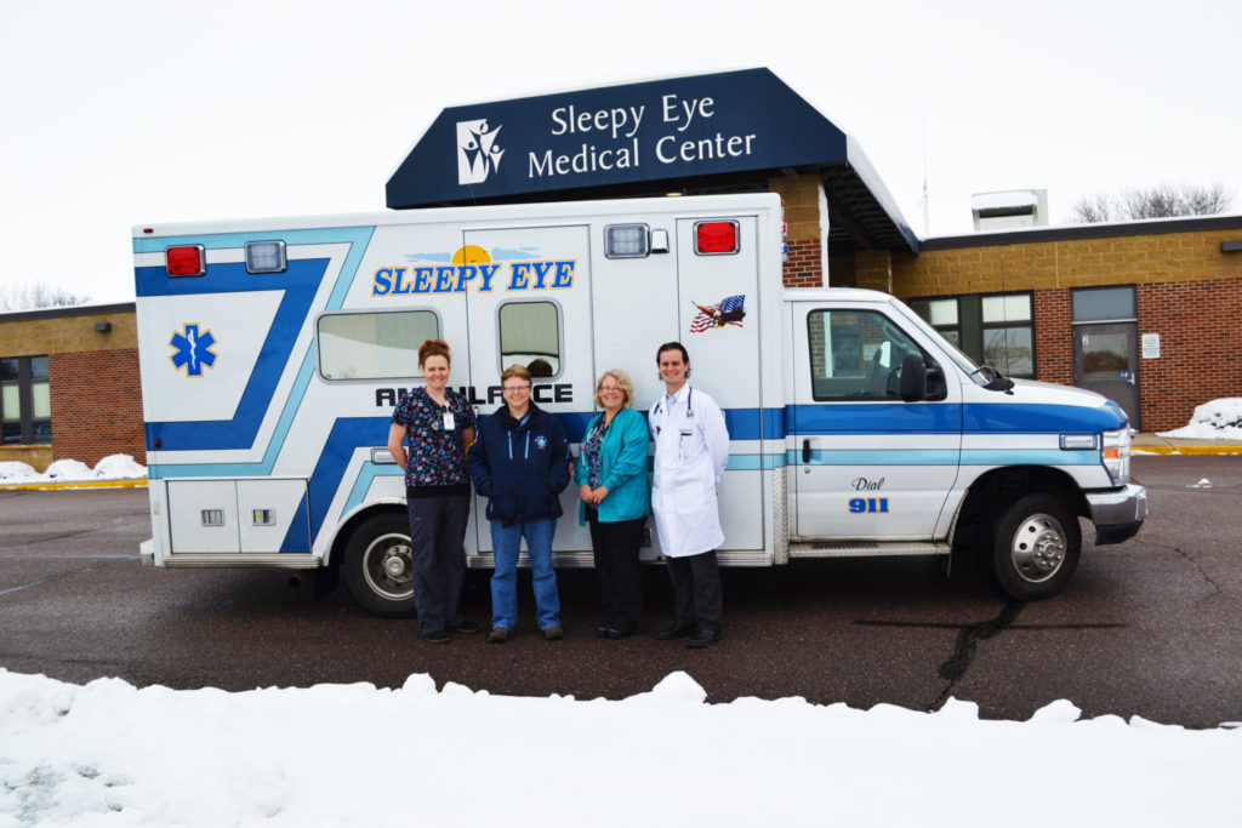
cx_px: 621
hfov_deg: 57.2
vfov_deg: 40.0
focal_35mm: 33
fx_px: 1139
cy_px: 414
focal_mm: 22
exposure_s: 1/160
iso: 100
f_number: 5.6
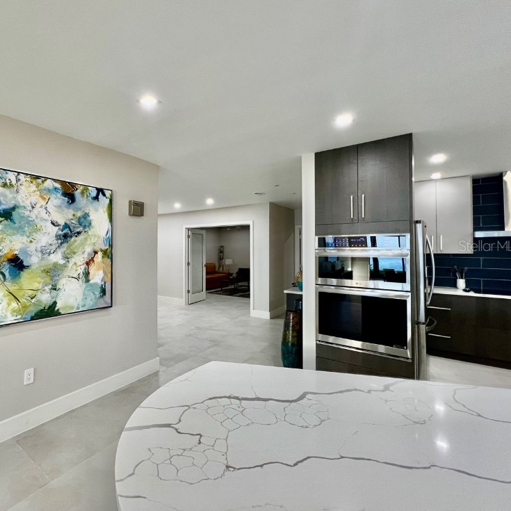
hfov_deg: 84.3
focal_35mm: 16
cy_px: 245
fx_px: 267
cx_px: 168
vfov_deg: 87.4
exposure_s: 1/60
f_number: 1.8
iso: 160
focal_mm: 1.57
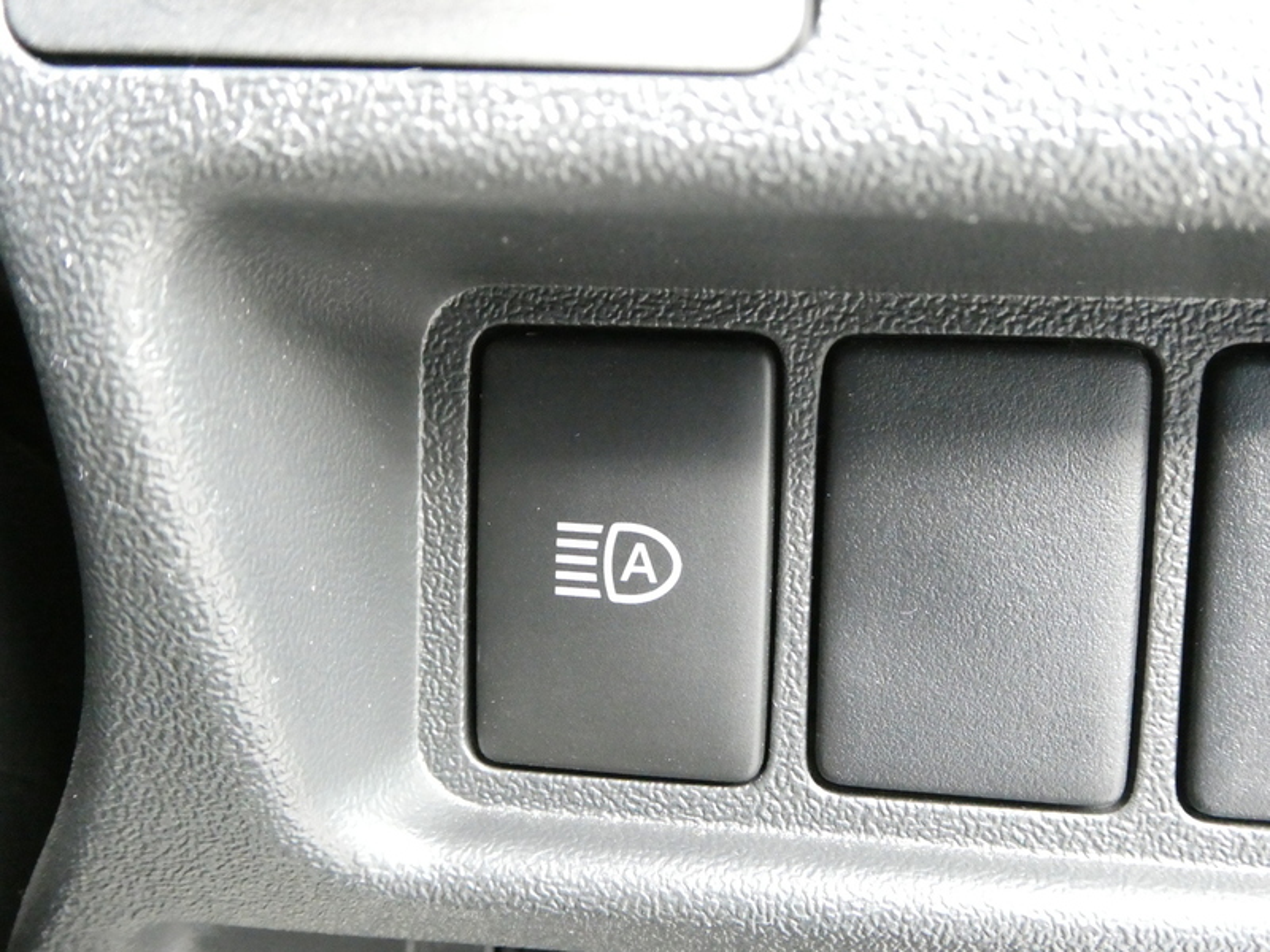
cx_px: 635
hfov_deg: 52.6
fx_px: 1284
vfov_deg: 40.7
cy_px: 476
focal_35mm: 35
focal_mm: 6.3
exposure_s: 1/50
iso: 1600
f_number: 4
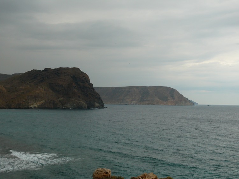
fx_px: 338
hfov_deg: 38.9
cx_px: 120
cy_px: 90
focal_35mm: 49
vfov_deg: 29.7
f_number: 4
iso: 100
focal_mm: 10.4
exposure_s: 1/250
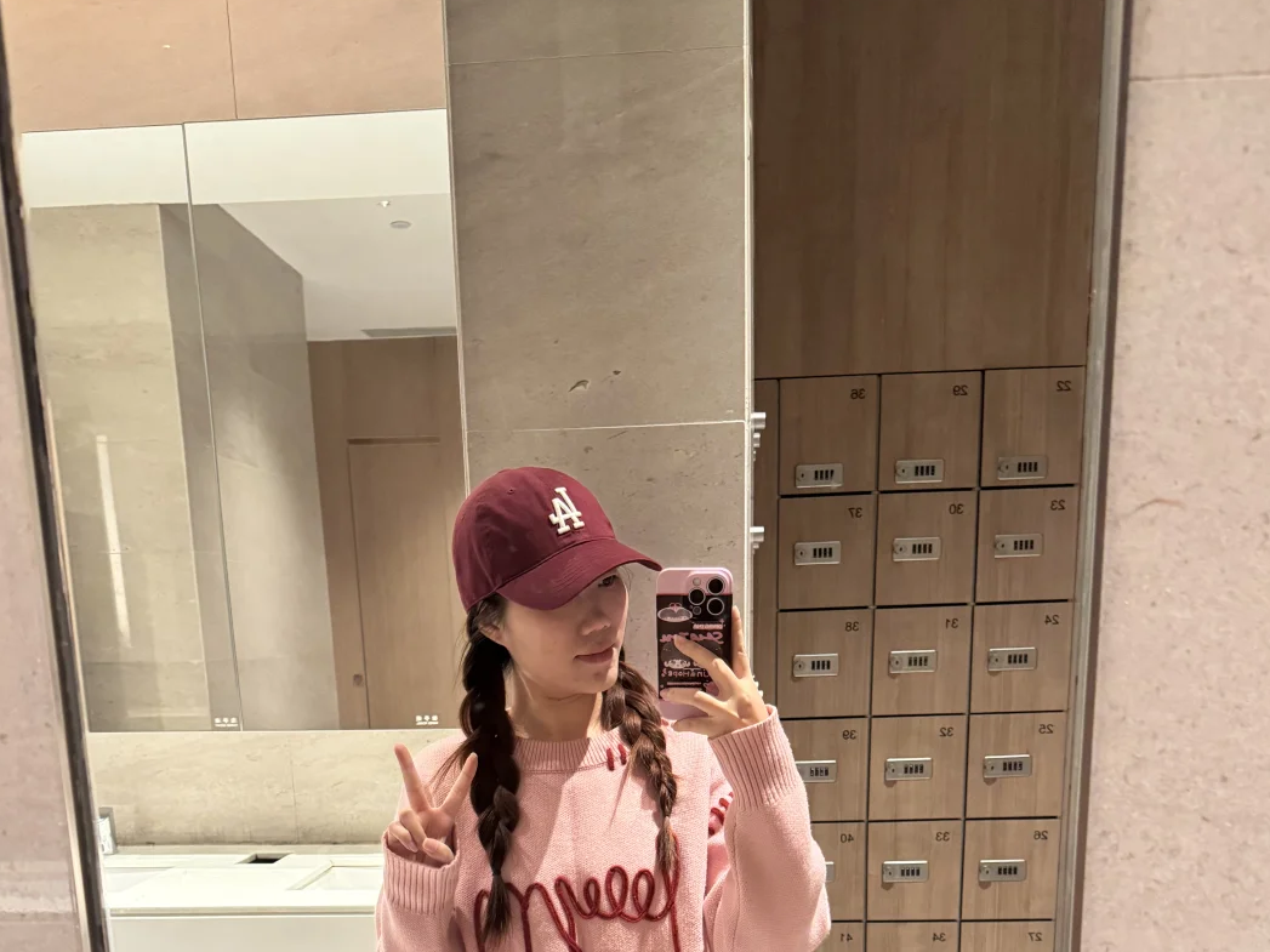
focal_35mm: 33
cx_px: 626
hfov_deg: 55.4
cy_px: 865
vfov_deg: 39.7
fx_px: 1211
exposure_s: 1/60
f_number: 1.78
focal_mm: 6.76
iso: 640
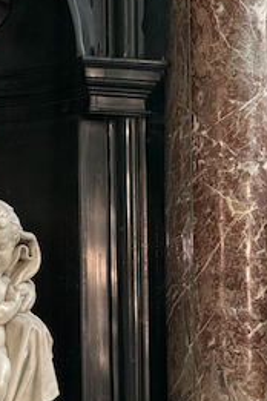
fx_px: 3404
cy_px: 297
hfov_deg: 4.5
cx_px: -118
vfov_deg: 6.7
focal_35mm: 306
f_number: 2.8
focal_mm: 15.66
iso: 250
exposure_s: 1/98
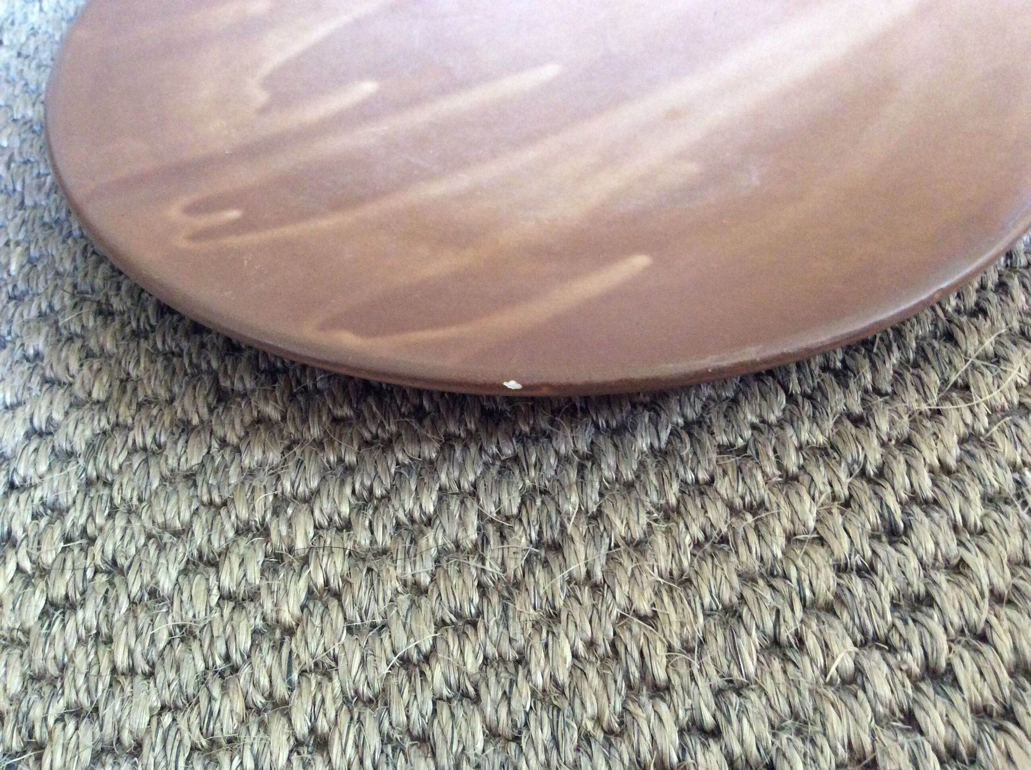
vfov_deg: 44.1
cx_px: 516
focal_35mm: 32
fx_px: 952
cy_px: 385
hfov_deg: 56.9
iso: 320
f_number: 2.4
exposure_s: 1/25
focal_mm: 3.3
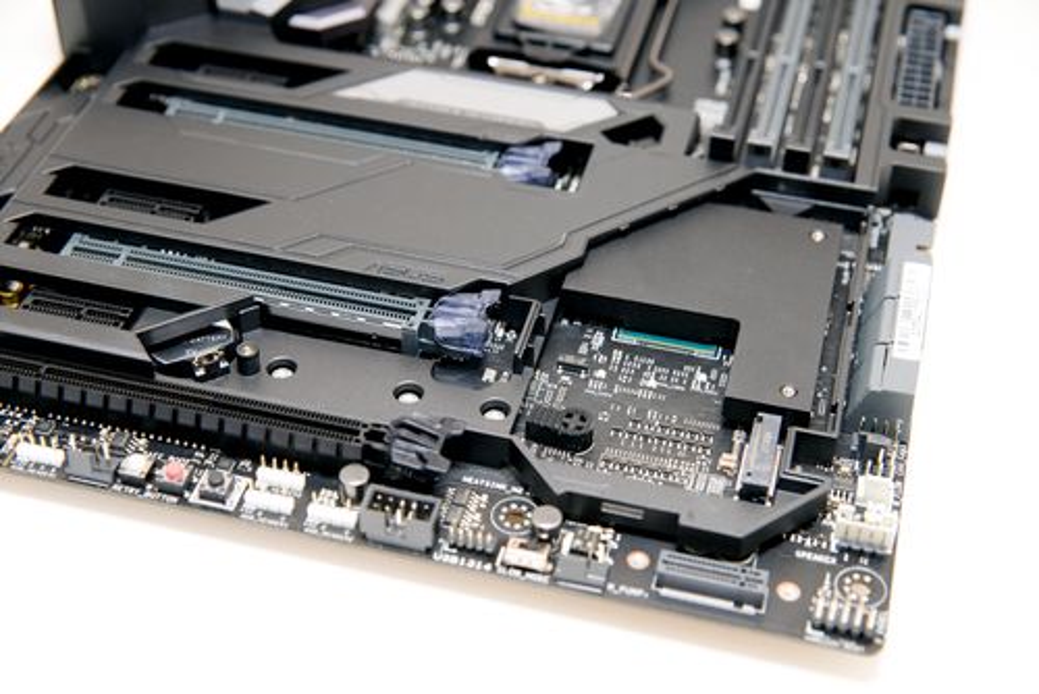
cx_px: 520
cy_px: 347
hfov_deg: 28.8
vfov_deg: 19.5
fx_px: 2021
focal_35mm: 70
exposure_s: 1/1.25
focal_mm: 70
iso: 71
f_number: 8
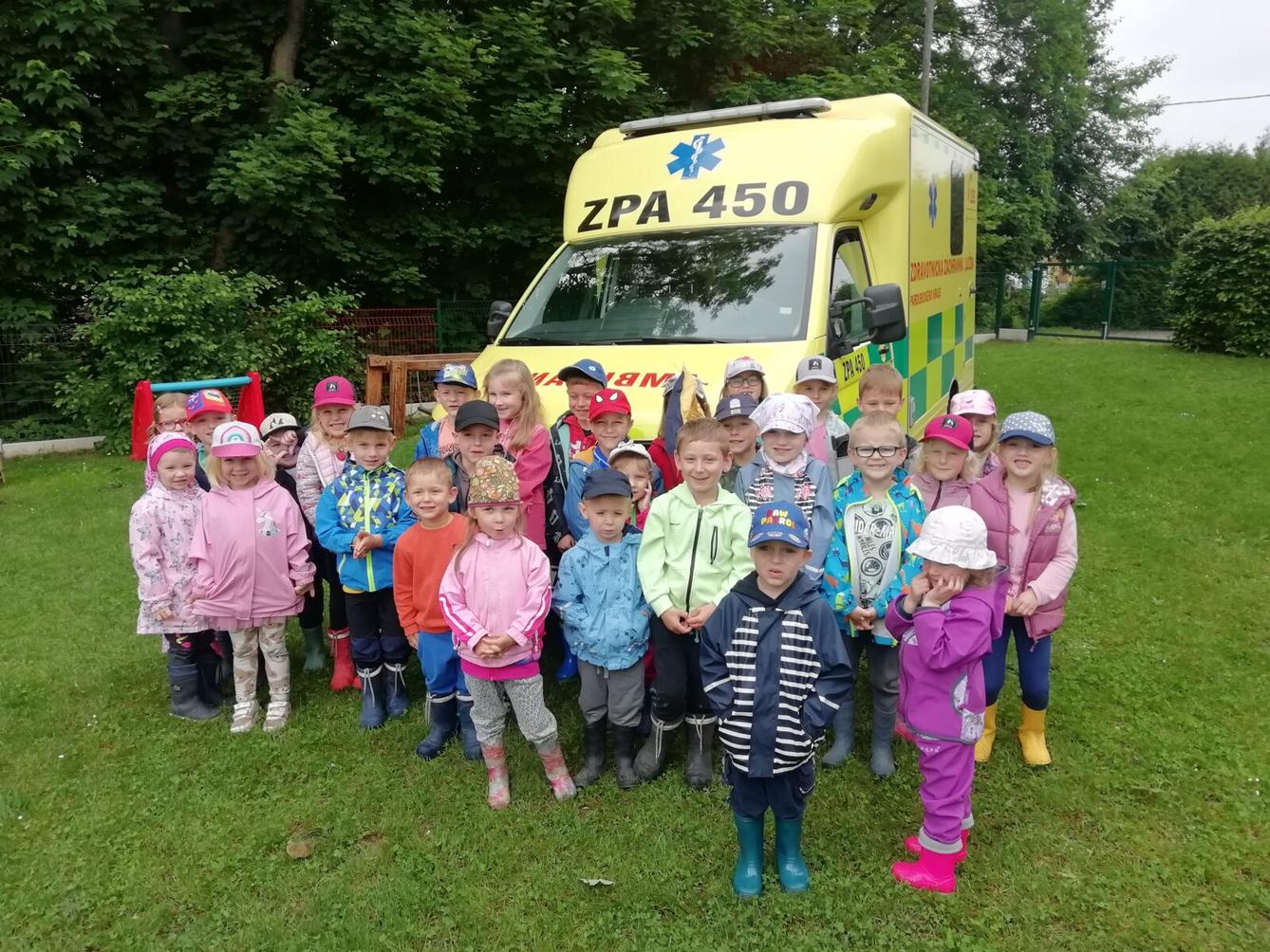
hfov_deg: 67.3
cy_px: 476
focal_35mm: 26
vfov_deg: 53.1
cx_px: 635
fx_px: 954
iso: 50
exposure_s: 1/346
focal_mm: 3.46
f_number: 2.2
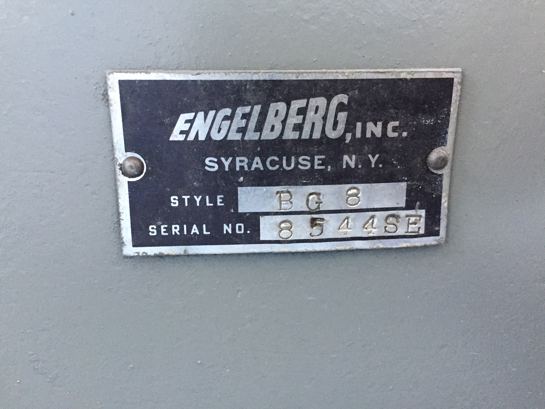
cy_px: 204
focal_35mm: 29
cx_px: 272
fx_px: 457
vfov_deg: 48.2
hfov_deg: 61.7
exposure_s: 1/30
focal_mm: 4.15
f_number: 2.2
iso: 250
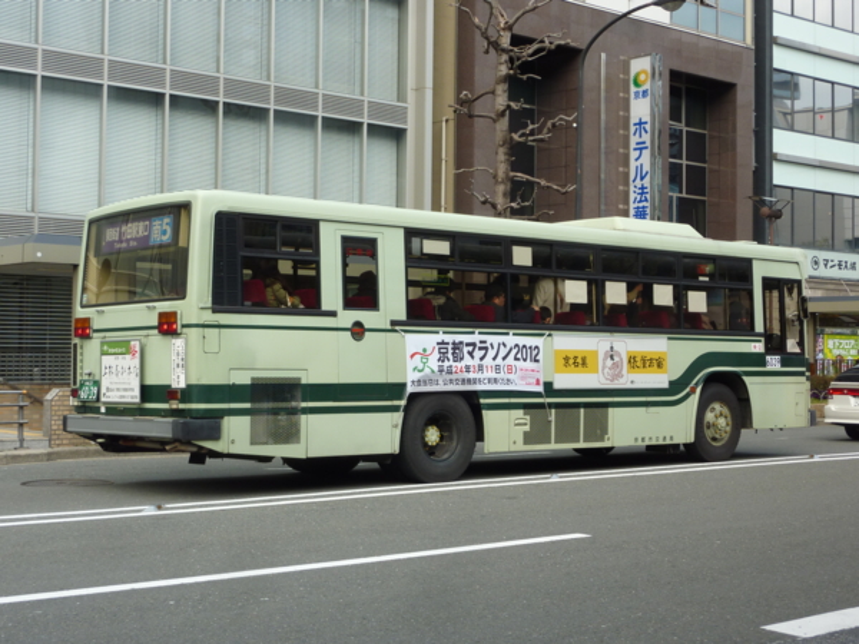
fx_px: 1365
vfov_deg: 26.6
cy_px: 322
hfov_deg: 34.9
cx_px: 430
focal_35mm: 55
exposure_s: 1/250
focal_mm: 9.1
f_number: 3.9
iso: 80
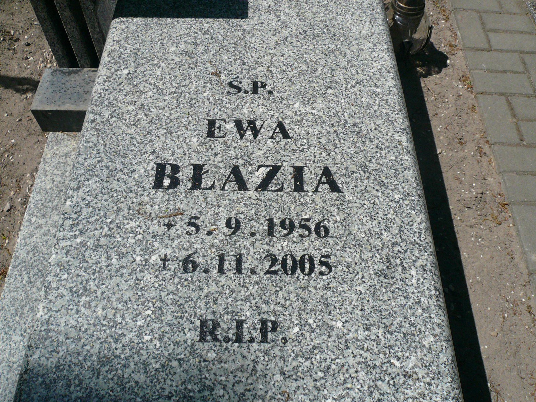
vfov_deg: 46.8
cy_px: 201
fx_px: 465
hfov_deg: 60.0
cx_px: 268
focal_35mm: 30
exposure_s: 1/320
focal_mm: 4.6
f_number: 8
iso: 100
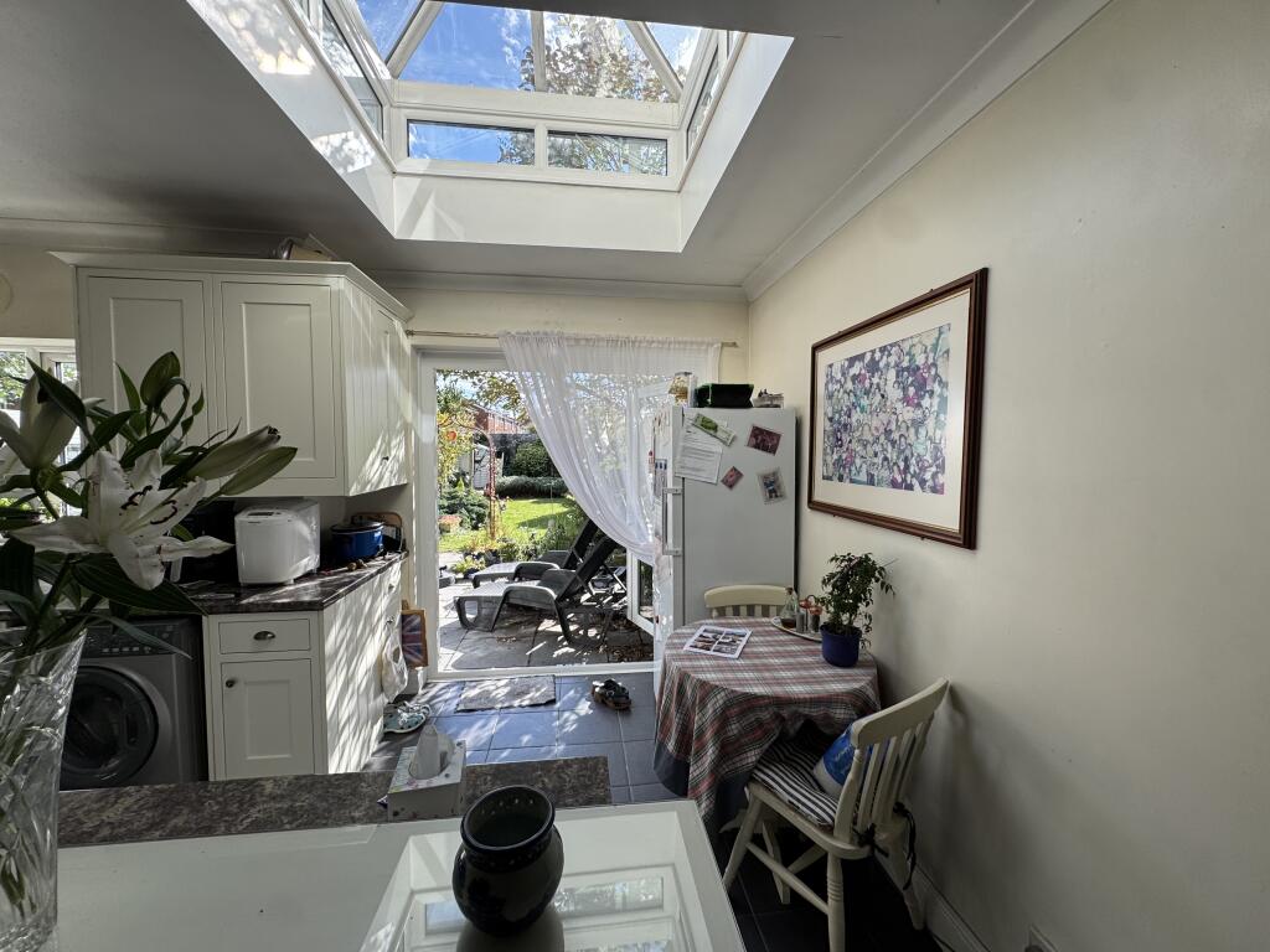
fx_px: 514
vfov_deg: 85.7
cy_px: 476
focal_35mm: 14
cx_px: 635
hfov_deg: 102.1
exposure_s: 1/361
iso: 40
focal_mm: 2.22
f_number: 2.2
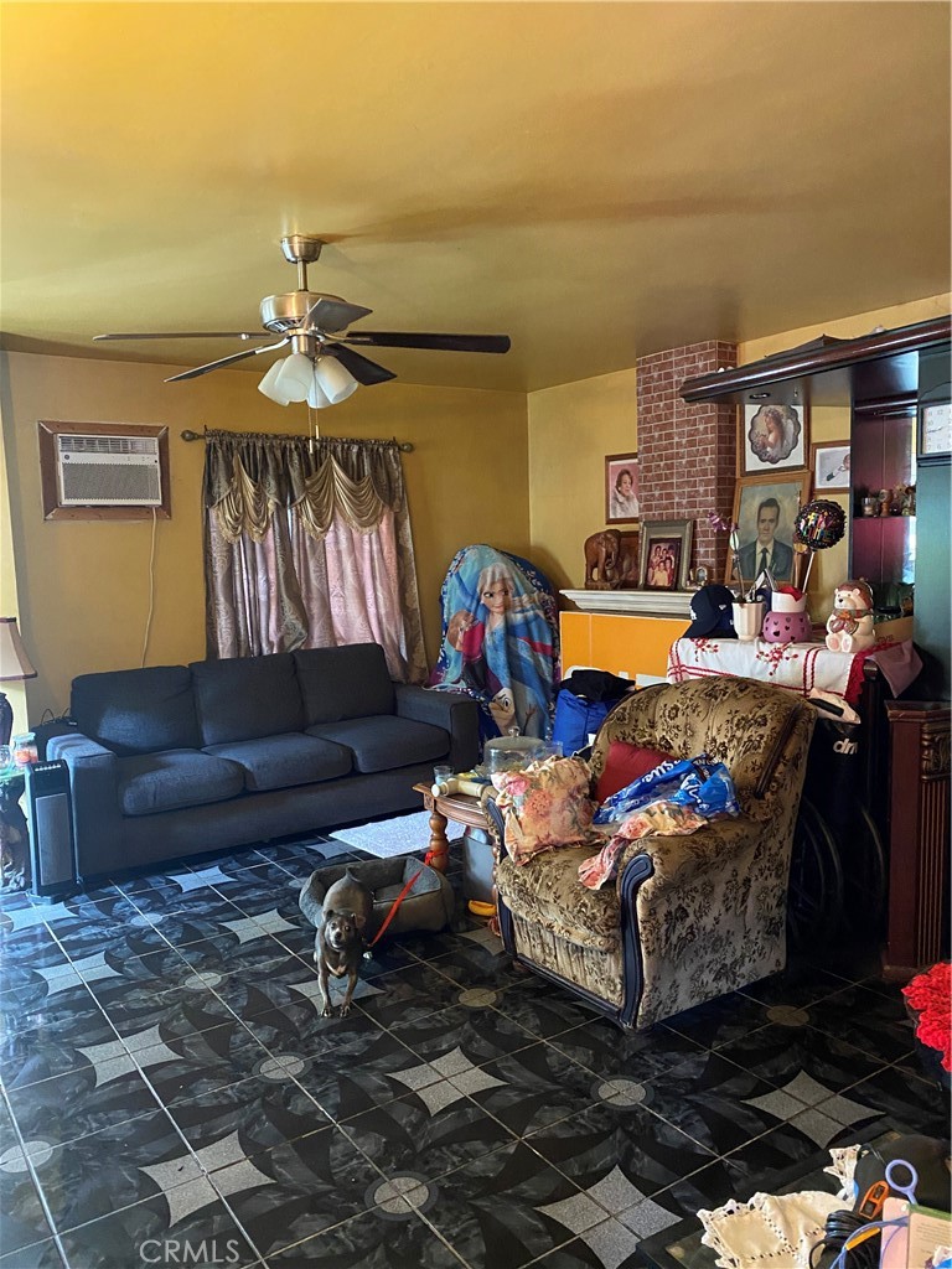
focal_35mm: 26
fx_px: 953
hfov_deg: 53.1
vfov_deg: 67.3
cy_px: 634
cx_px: 476
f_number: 1.8
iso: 400
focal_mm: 4.25
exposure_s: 1/40
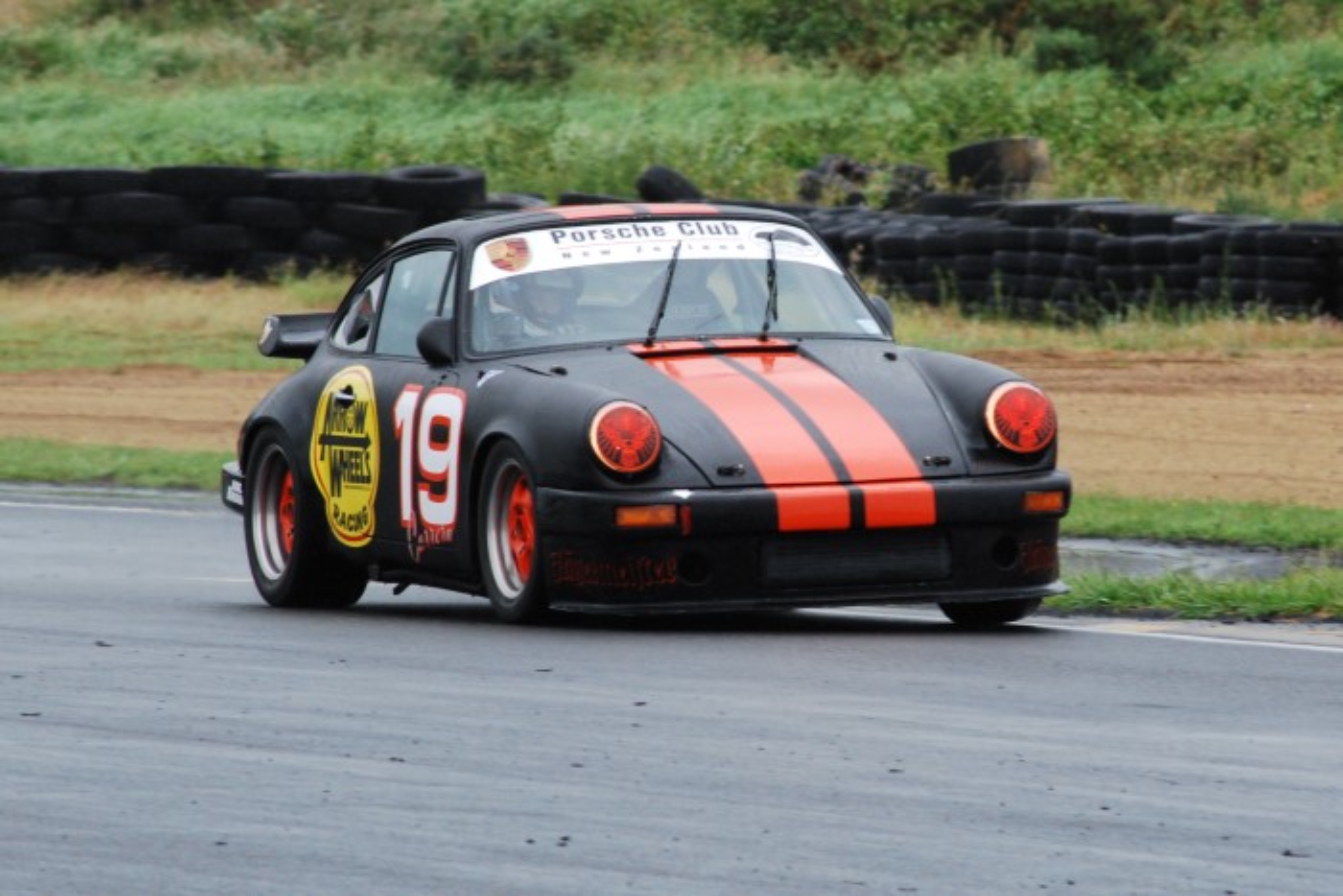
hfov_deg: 5.5
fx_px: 13992
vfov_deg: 3.7
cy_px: 448
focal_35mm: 375
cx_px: 672
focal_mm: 250
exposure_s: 1/250
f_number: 10
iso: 400
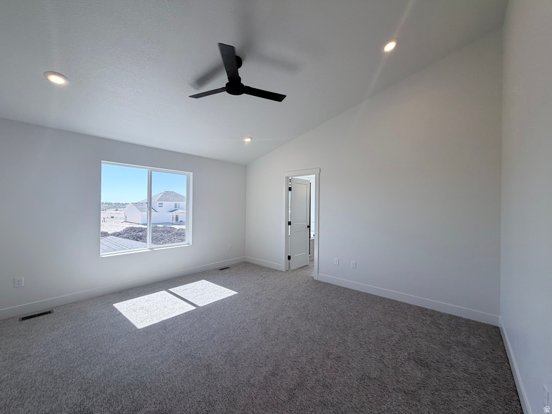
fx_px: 223
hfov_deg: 102.1
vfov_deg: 85.7
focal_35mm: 14
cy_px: 207
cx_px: 276
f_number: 2.2
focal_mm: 2.22
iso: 64
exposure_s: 1/216
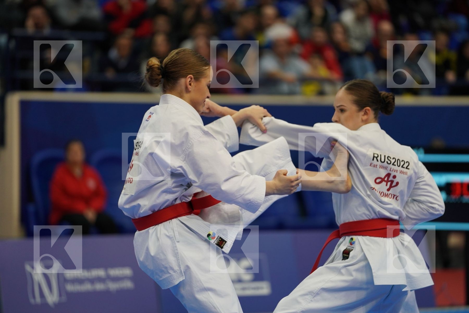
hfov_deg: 10.3
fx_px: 2605
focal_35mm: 200
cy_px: 156
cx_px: 234
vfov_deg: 6.9
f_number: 2.8
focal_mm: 200
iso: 1000
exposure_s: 1/500
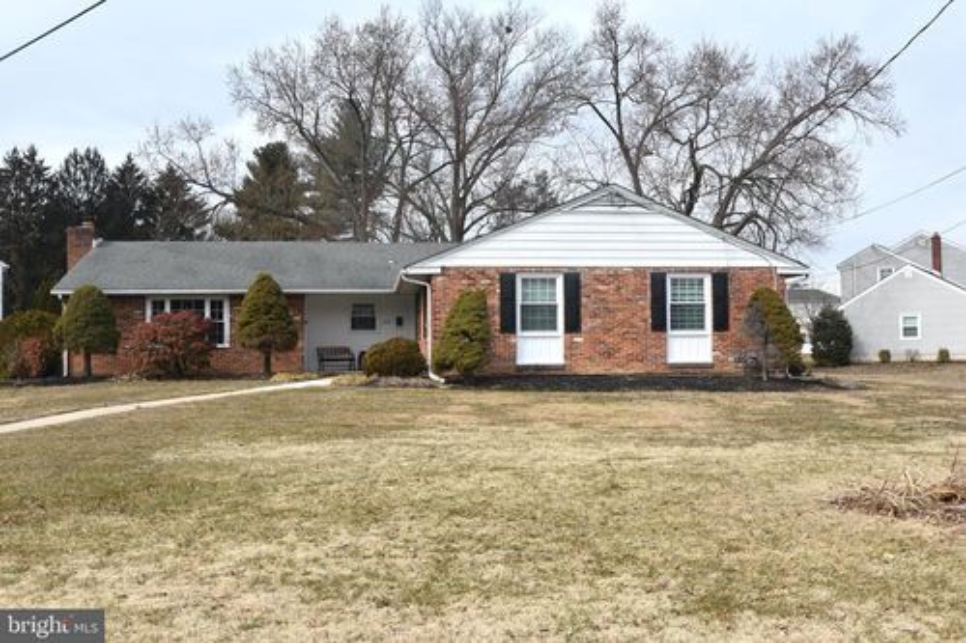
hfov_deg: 53.1
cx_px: 483
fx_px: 966
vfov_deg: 36.8
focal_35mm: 36
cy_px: 322
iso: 220
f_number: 8
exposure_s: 1/500
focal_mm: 24
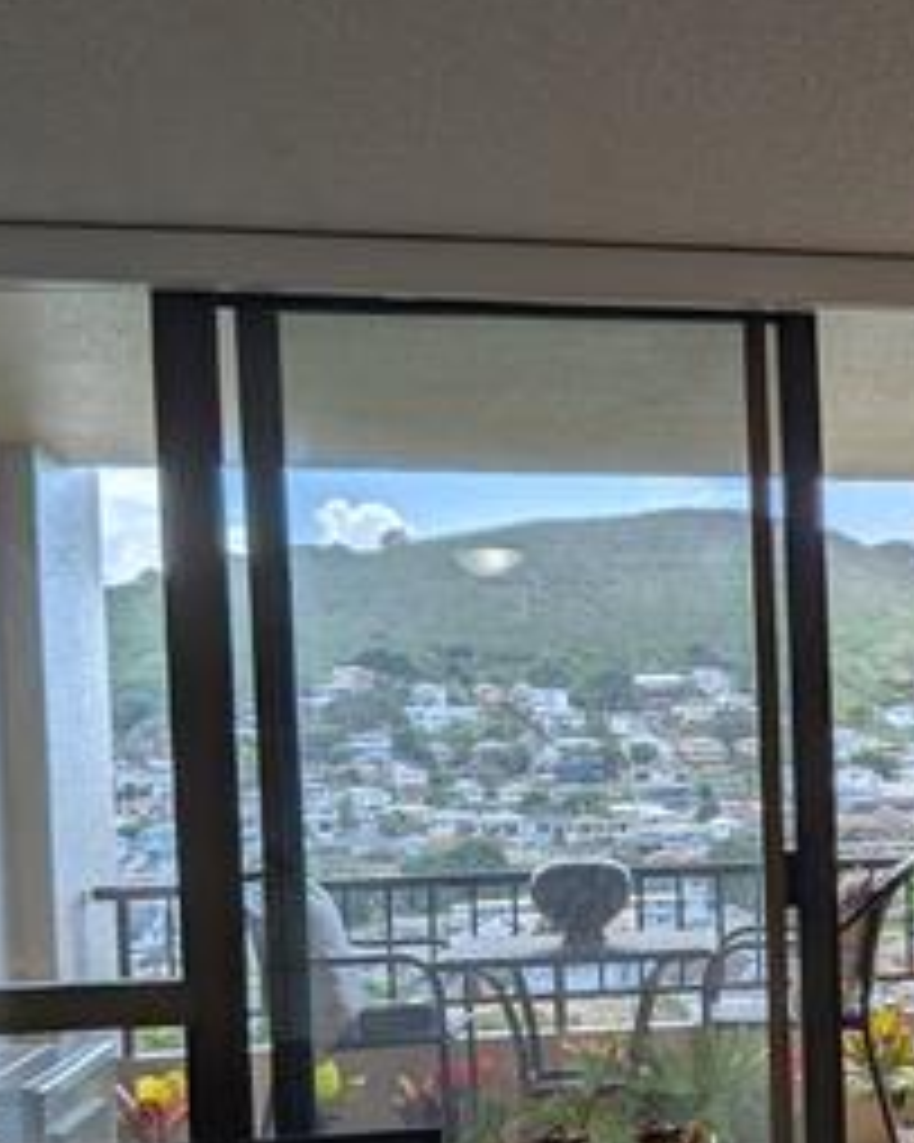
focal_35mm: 59
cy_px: 832
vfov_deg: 31.5
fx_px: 1996
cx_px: 982
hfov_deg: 24.2
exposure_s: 1/2463
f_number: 1.7
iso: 44
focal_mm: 4.53
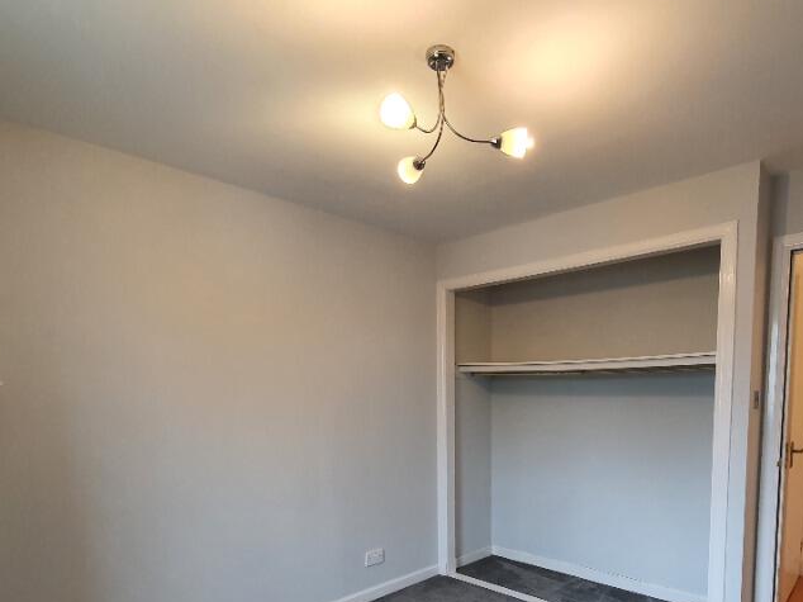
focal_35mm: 21
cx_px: 426
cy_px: 426
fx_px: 487
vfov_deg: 61.0
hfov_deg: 78.9
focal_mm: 1.8
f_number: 2.2
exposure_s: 1/50
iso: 160
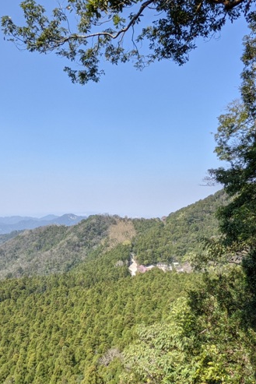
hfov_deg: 47.9
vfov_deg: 67.3
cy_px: 185
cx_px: 117
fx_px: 288
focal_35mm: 27
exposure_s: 1/654
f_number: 2.2
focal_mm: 2.22
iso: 40
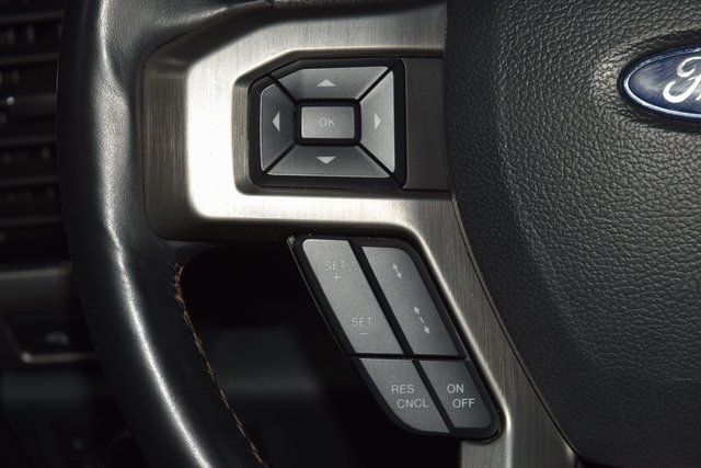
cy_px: 234
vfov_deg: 13.0
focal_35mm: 105
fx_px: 2045
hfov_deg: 19.5
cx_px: 350
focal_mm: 70
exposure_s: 1/125
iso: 100
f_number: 8
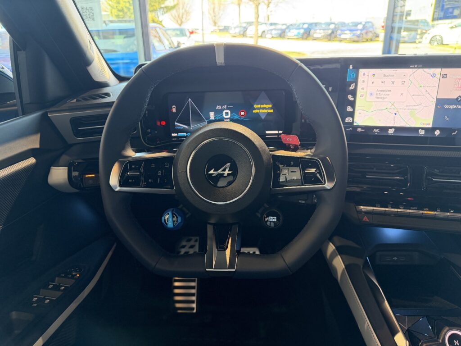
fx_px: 320
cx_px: 230
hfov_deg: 71.6
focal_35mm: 24
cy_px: 173
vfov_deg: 56.8
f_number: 1.78
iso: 250
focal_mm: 6.76
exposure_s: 1/50
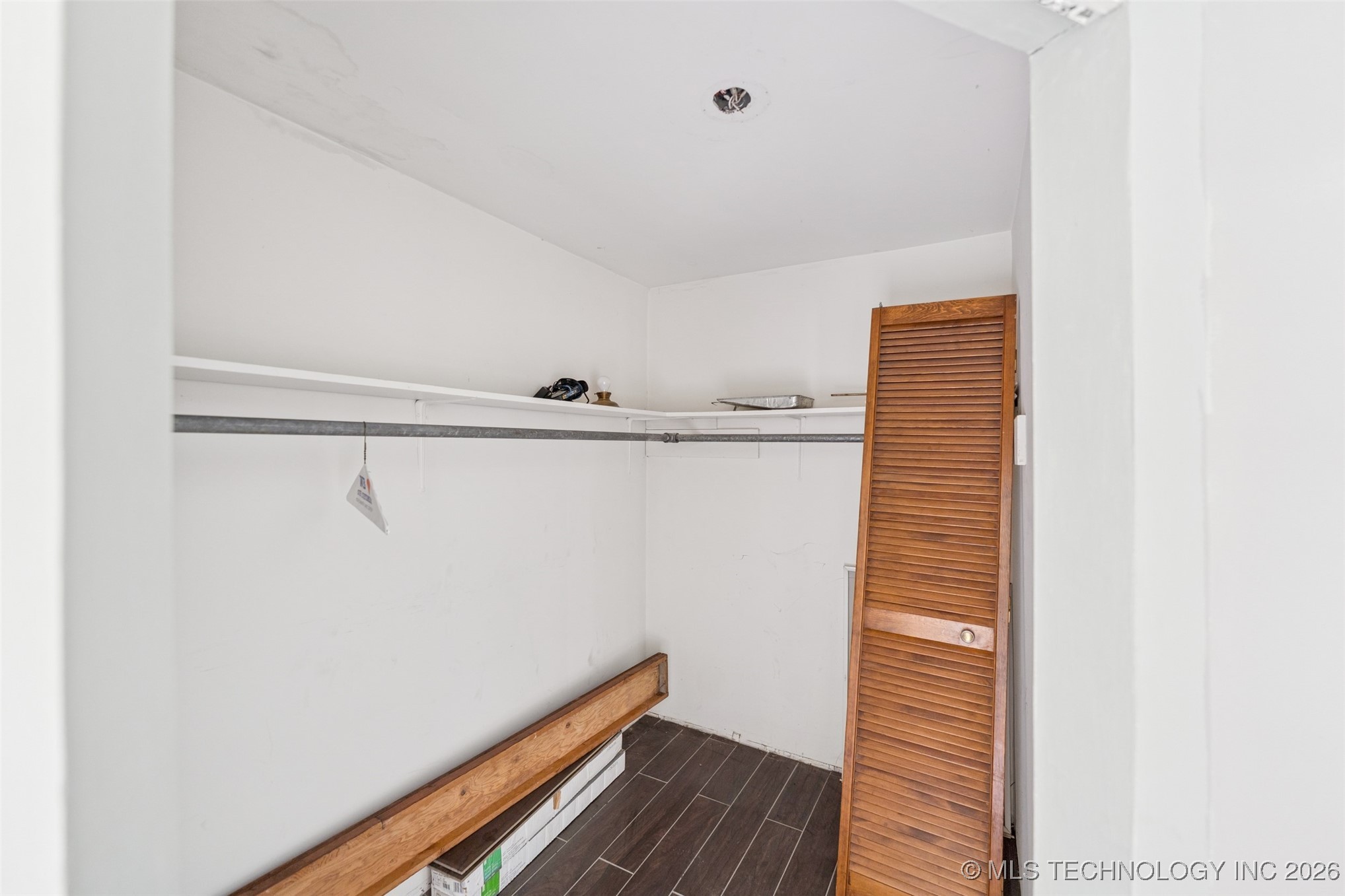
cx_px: 672
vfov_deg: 78.8
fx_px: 545
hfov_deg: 101.9
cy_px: 448
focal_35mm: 15
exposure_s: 1/15
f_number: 2.8
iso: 400
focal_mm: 14.6
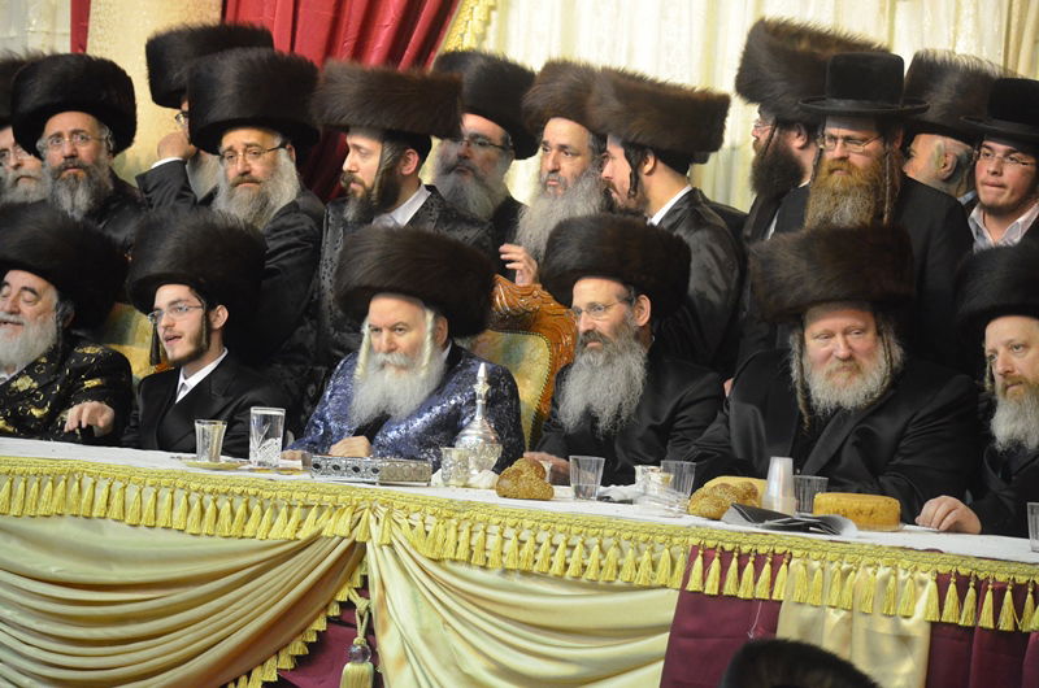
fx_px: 4321
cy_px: 344
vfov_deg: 9.1
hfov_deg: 13.7
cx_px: 520
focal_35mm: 150
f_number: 4.8
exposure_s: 1/125
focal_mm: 100
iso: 3200
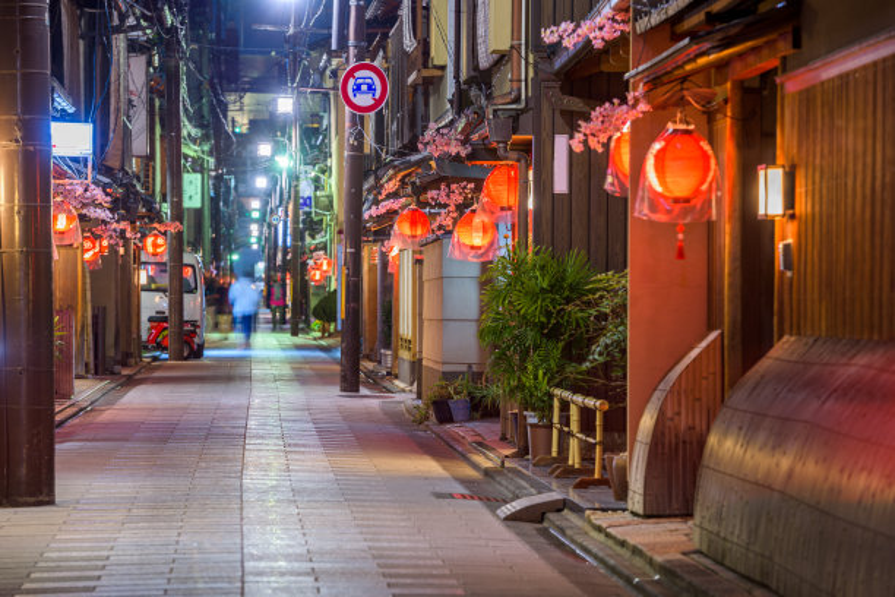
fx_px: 4102
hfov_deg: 12.5
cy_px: 298
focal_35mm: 165
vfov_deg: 8.3
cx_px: 448
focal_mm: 165
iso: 64
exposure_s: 15
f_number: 8
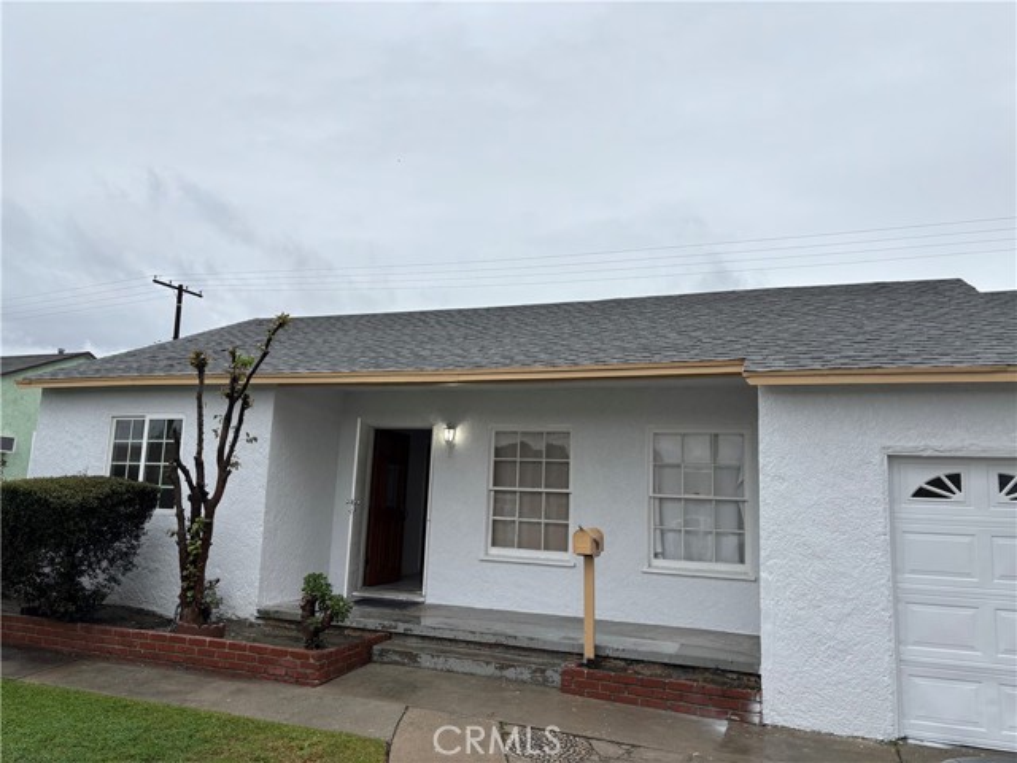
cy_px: 382
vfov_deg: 53.1
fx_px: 764
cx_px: 508
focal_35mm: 26
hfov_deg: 67.3
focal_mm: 5.96
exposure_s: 1/618
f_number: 1.6
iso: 50
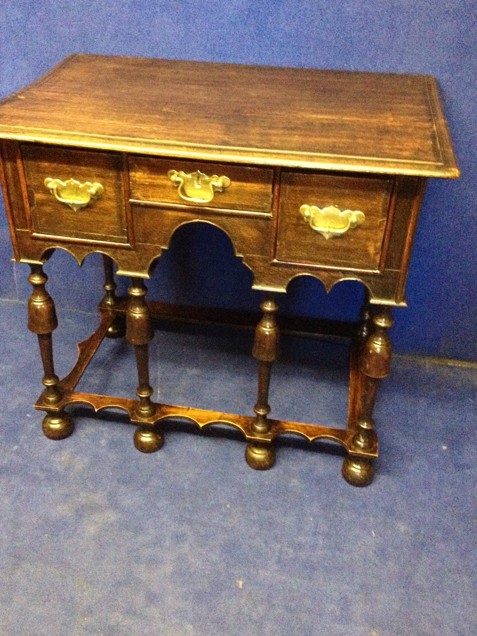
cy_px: 308
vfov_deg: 46.8
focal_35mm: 40
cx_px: 223
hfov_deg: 35.9
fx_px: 735
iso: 800
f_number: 2.4
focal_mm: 4.28
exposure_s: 1/17
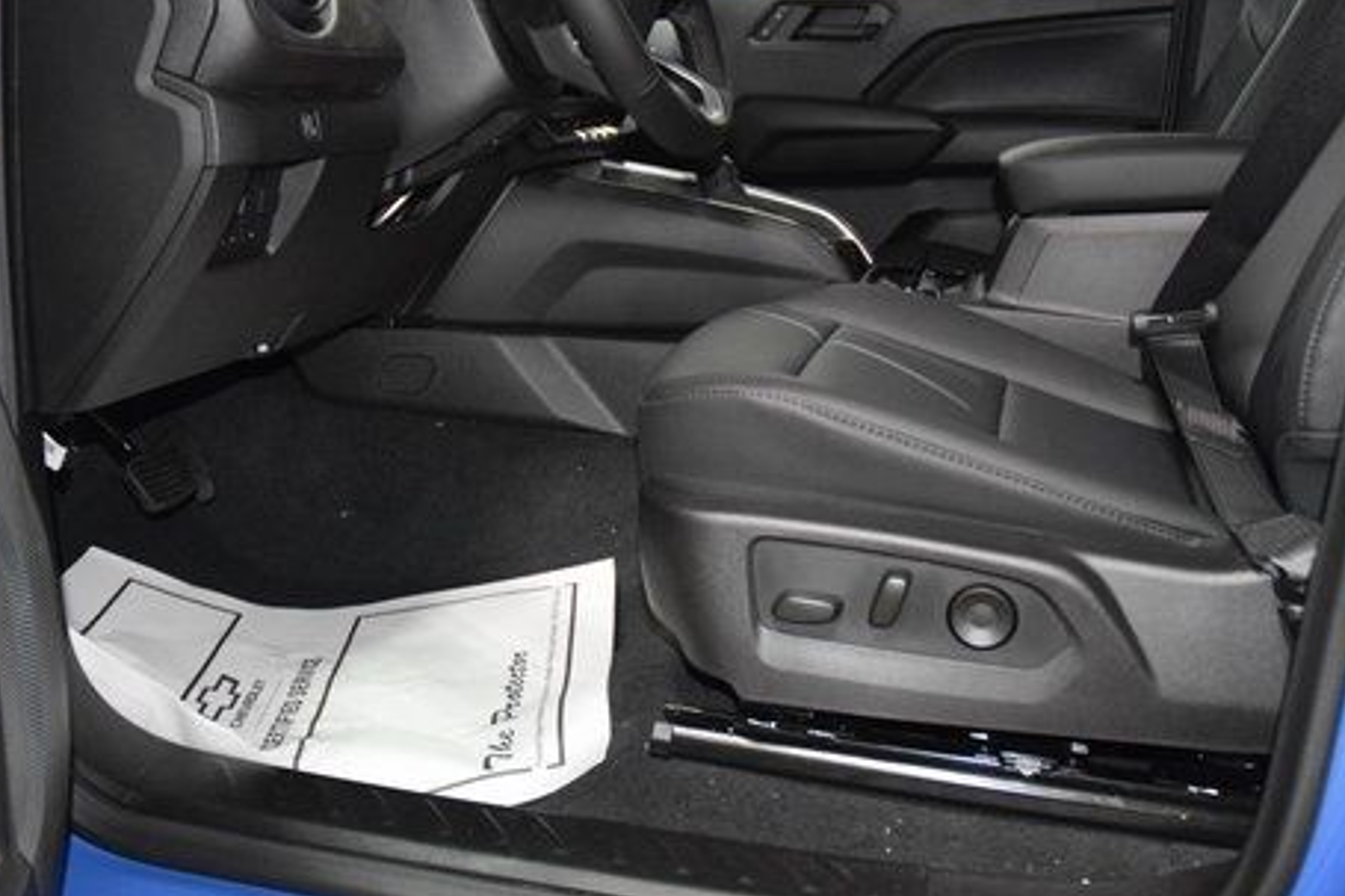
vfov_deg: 34.6
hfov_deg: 50.7
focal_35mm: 38
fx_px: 1419
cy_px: 274
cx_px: 618
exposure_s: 1/100
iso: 3200
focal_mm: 18
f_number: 3.5
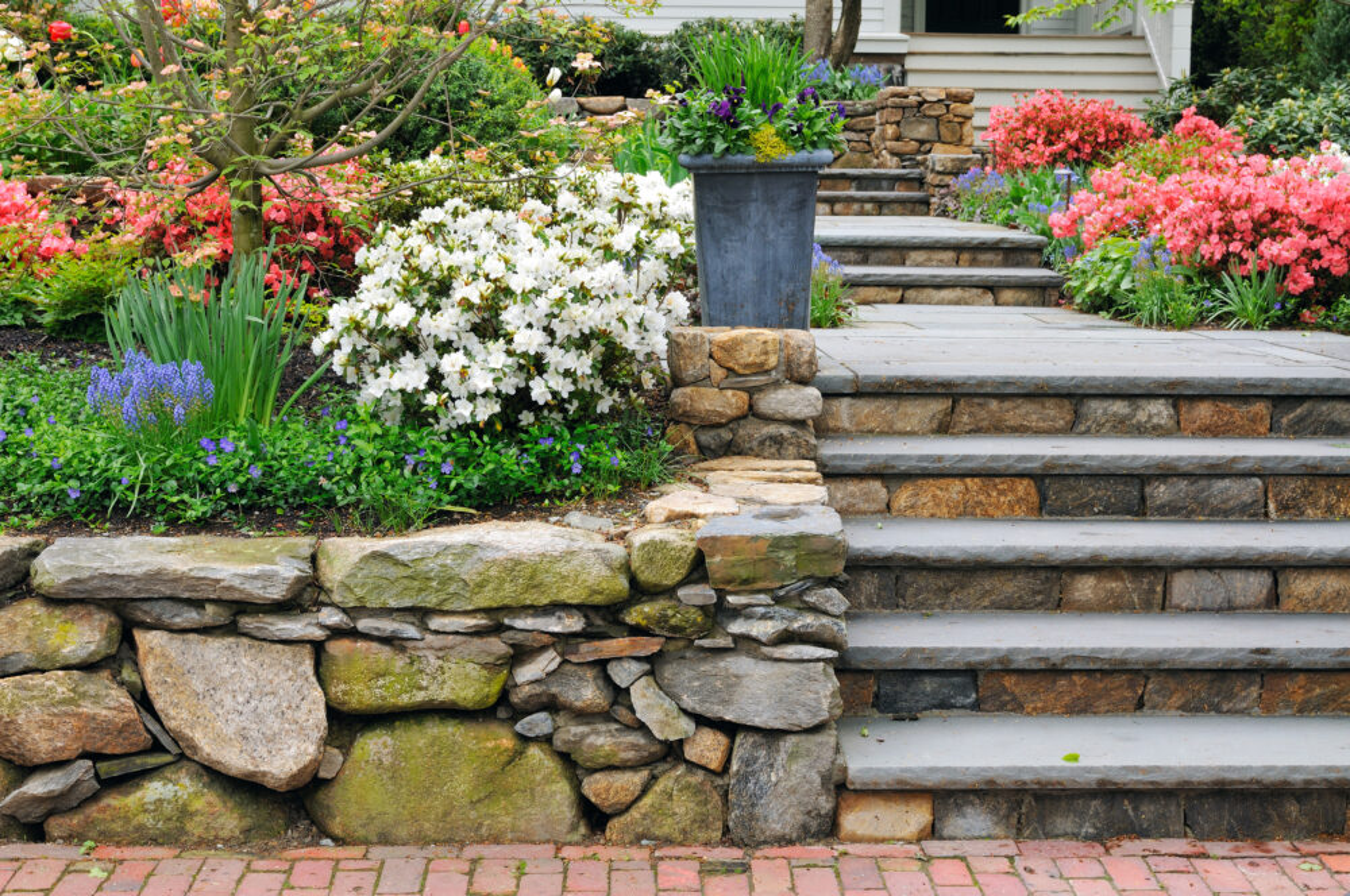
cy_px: 448
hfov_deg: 35.1
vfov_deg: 23.7
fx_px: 2135
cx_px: 675
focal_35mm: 57
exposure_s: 1/60
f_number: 8
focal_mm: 38
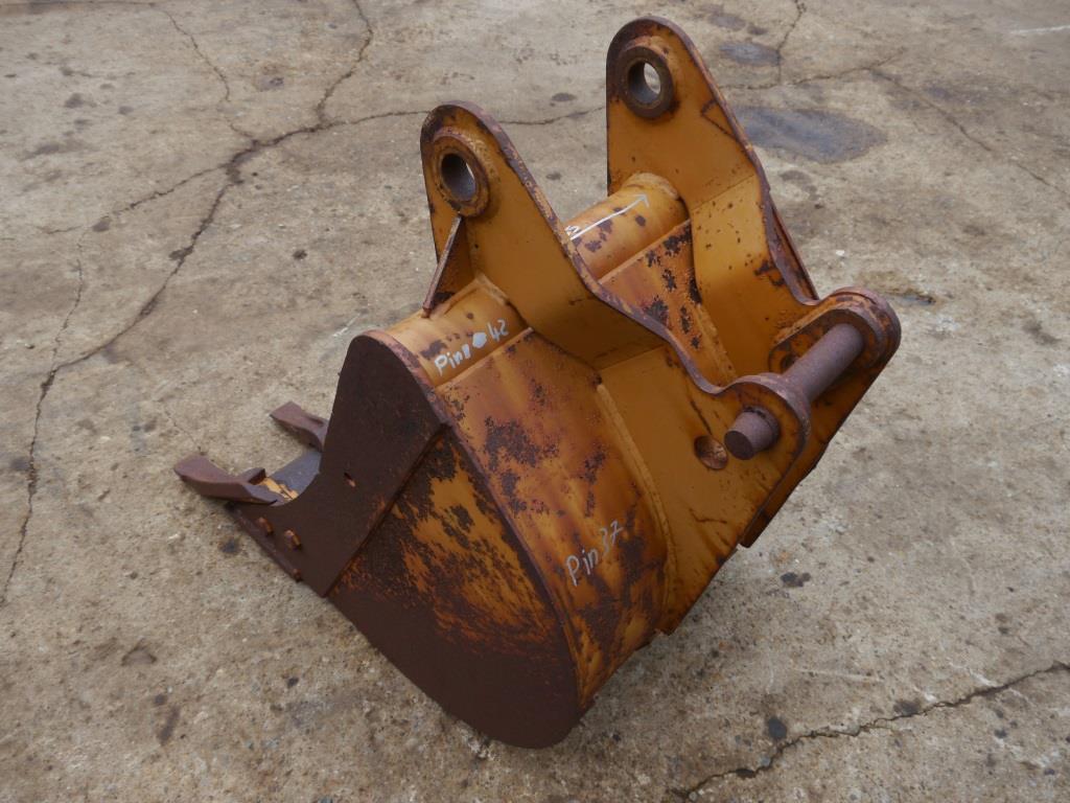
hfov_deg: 60.0
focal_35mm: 30
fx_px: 927
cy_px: 402
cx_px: 535
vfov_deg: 46.8
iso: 160
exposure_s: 1/160
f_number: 5
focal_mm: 15
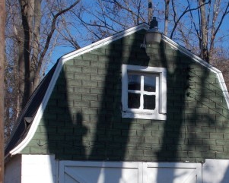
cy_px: 150
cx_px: 146
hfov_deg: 23.5
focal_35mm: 81
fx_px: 549
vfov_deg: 18.7
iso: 80
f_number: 9.8
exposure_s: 1/125
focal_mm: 6.9
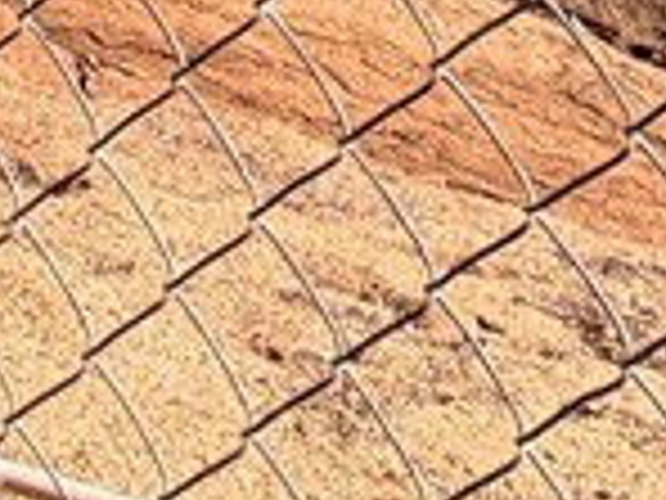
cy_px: -1207
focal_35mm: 97
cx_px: 171
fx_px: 1866
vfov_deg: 9.6
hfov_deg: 20.1
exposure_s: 1/770
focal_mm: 2.22
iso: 25
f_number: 2.2
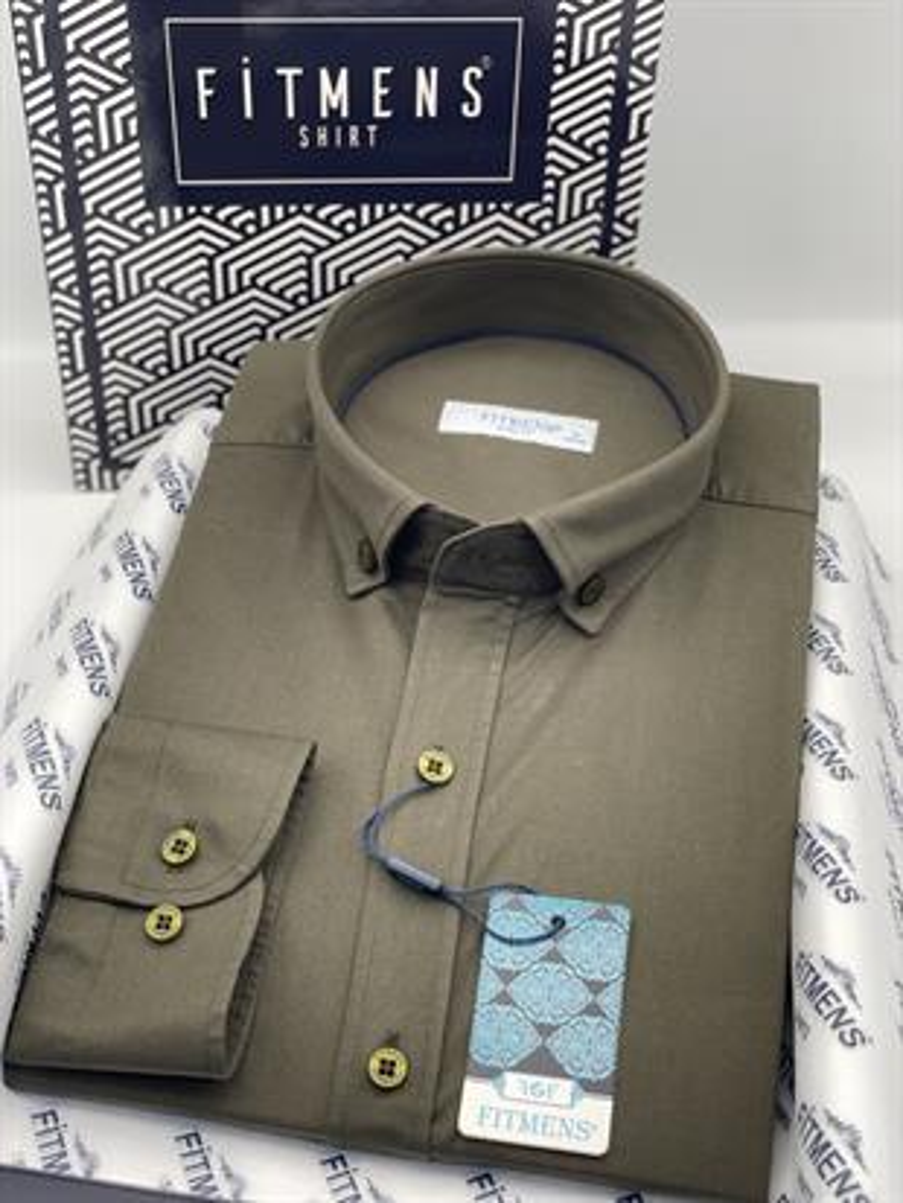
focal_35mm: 52
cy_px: 602
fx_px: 1808
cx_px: 452
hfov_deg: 28.0
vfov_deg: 36.8
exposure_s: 1/100
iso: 64
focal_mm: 6
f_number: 2
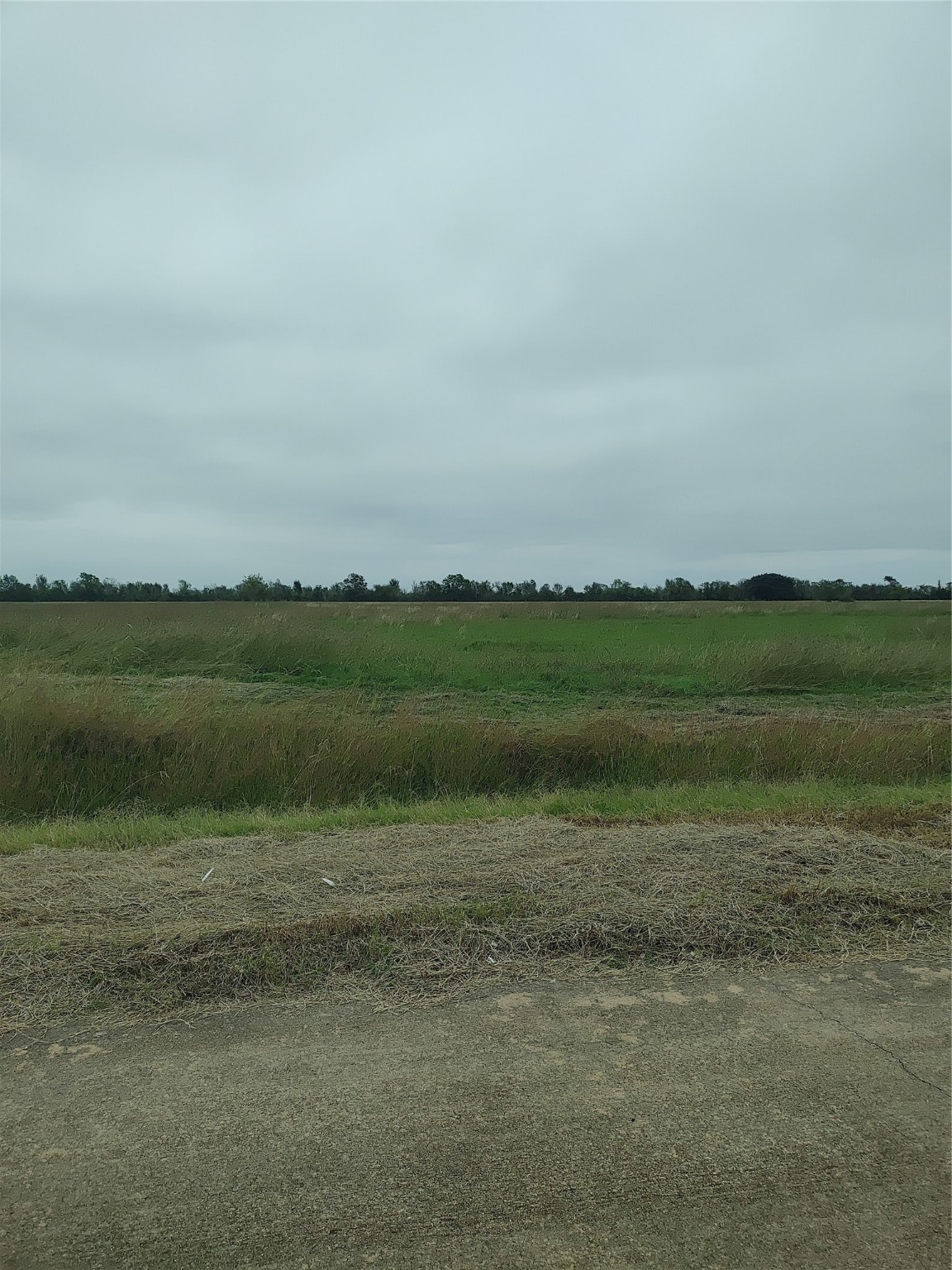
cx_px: 476
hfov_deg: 53.1
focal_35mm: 26
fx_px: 953
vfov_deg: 67.3
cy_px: 635
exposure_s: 1/781
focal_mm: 5.58
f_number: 1.8
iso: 50
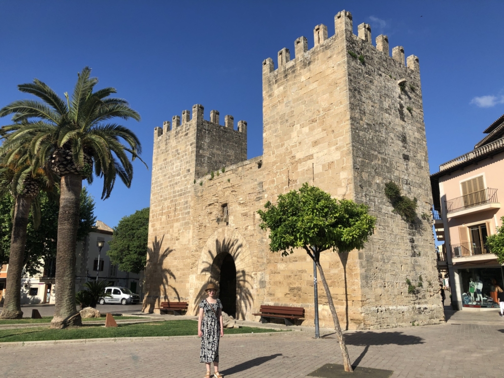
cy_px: 189
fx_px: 408
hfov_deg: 63.4
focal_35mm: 28
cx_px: 252
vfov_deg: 49.7
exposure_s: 1/2667
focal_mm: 3.99
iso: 20
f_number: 1.8
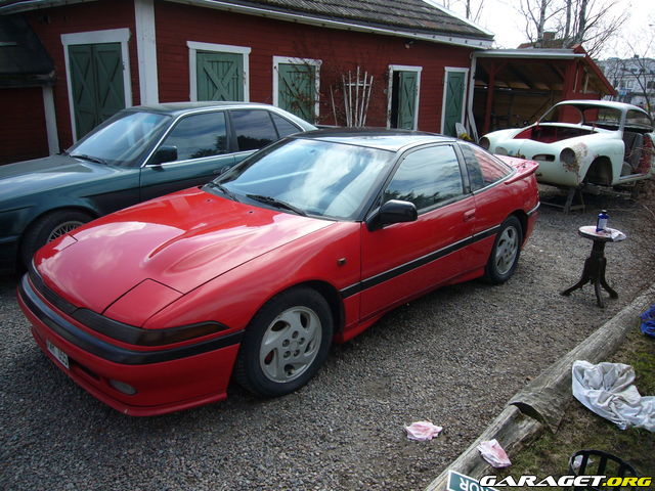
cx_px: 328
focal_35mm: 29
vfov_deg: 48.2
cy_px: 246
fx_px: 549
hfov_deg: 61.7
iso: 80
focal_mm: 4.7
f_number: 2.8
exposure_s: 1/640
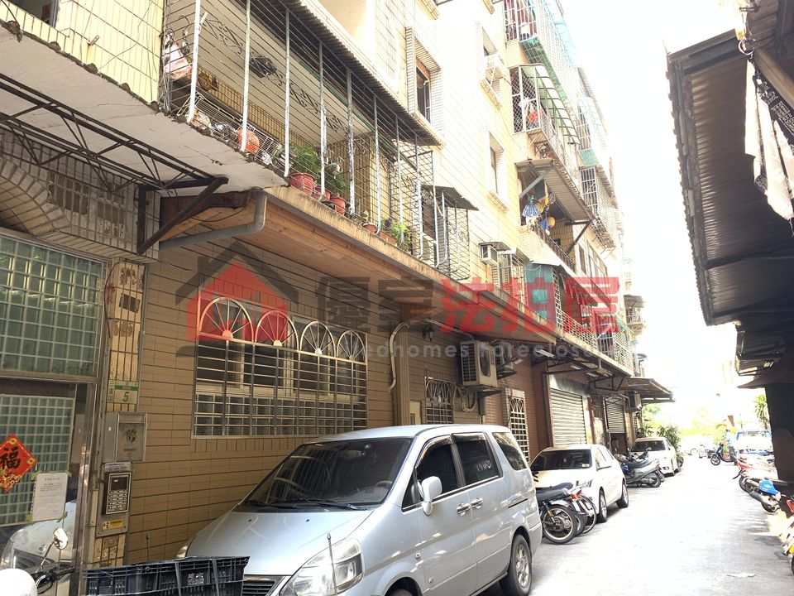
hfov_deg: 67.3
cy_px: 298
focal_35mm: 26
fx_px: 596
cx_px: 397
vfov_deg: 53.1
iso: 25
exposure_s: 1/135
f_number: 1.8
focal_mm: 4.25
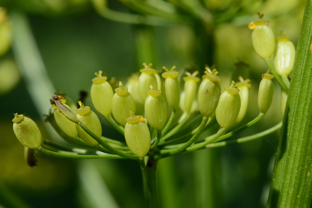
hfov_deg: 19.5
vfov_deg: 13.0
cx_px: 156
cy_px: 104
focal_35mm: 105
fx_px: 910
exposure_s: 1/160
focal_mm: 105
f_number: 29
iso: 1000
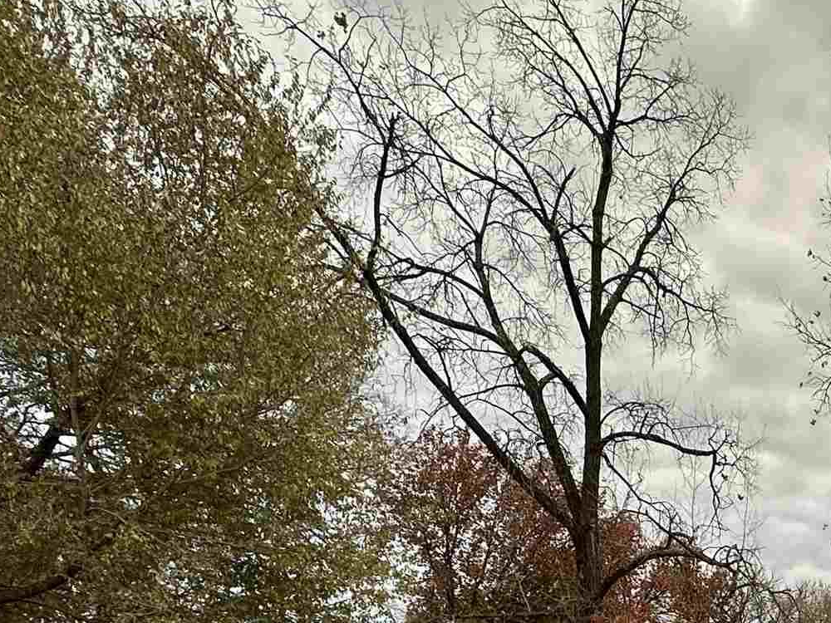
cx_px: 1015
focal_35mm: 43
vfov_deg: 27.2
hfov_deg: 34.4
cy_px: 842
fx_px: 1032
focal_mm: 2.22
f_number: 2.2
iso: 40
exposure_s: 1/297
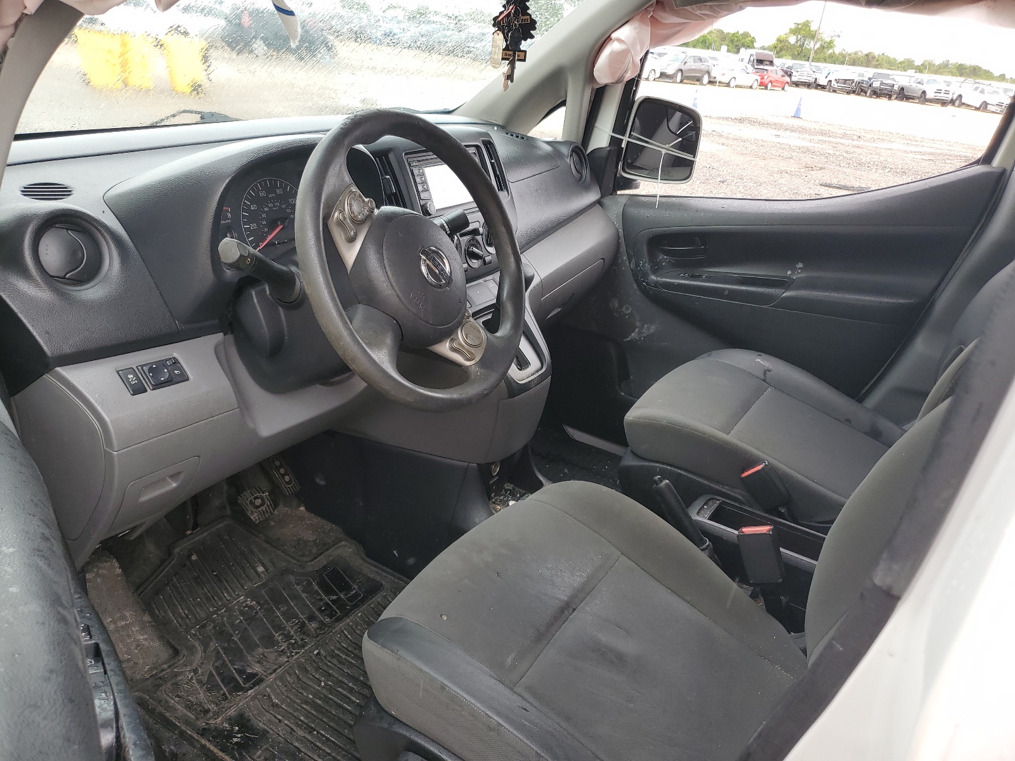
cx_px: 508
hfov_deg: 67.3
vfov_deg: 53.1
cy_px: 380
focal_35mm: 26
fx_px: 762
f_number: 1.5
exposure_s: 1/200
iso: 50
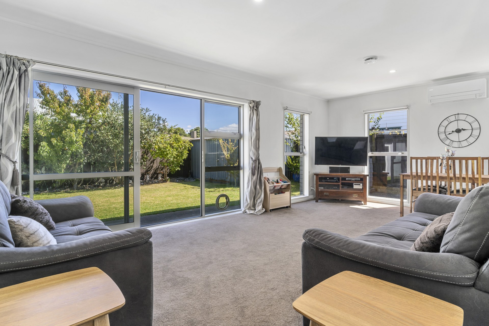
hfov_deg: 90.0
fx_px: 244
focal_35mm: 18
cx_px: 244
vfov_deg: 67.4
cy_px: 163
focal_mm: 18
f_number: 8
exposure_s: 1/13
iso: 100
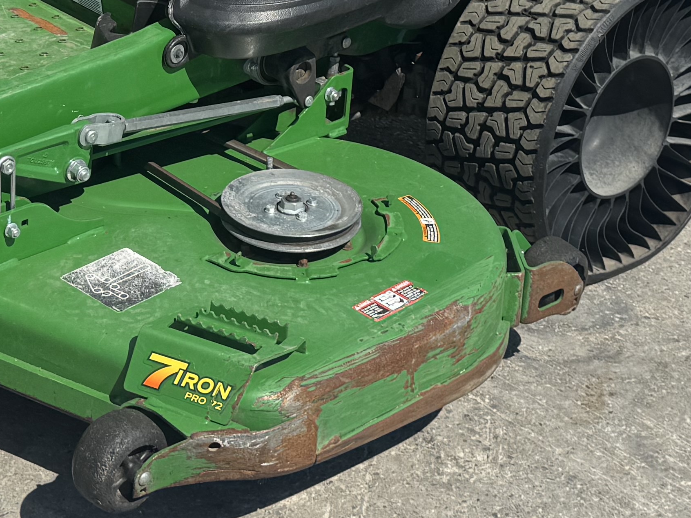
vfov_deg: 17.5
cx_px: 301
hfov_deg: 24.1
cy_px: -74
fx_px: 1617
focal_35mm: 81
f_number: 1.78
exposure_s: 1/7092
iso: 80
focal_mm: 6.76
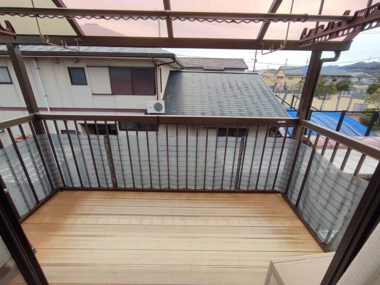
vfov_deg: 78.2
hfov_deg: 94.5
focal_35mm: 16
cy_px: 142
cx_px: 190
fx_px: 176
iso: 50
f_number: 2.2
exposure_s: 1/577
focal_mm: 1.65
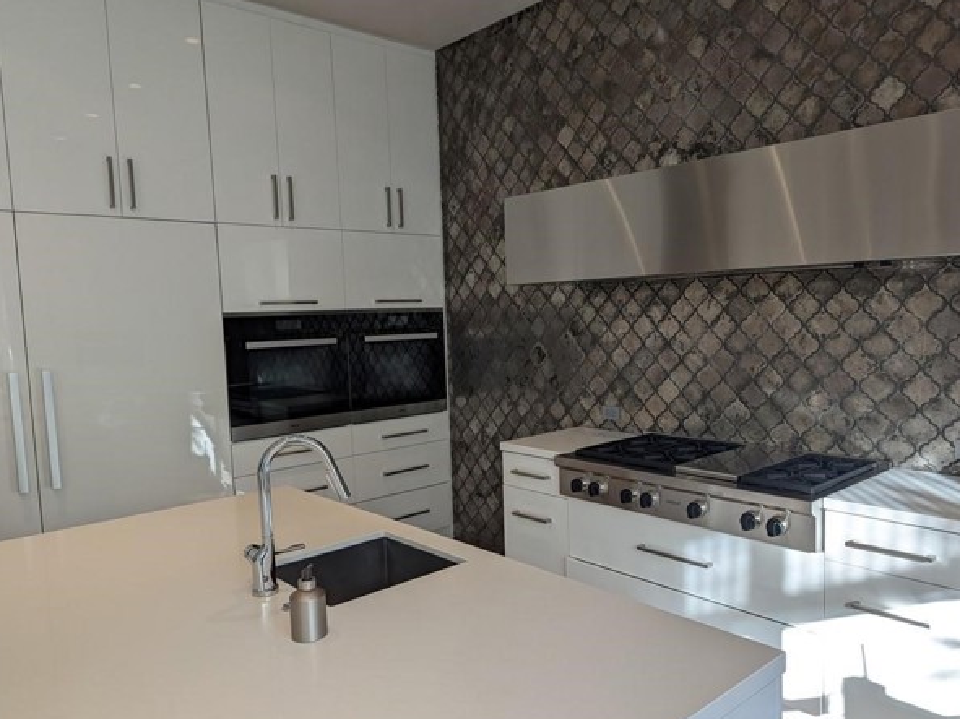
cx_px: 505
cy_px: 374
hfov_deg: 67.3
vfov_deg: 53.0
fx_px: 721
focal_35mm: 26
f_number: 1.85
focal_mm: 6.81
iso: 73
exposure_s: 1/120
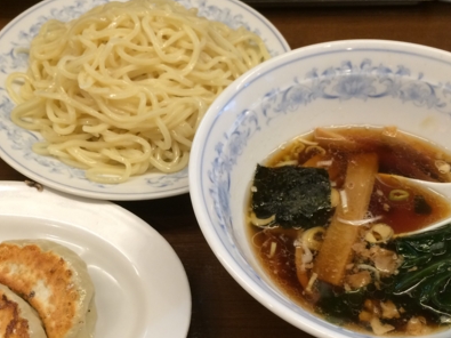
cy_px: 227
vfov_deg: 30.6
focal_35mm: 47
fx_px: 612
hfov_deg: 40.4
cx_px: 203
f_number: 2.2
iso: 64
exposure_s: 1/33
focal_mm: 4.15
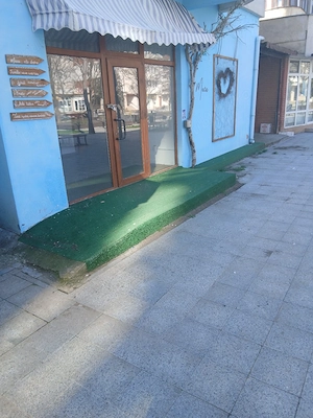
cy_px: 209
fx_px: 313
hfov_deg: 53.1
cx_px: 156
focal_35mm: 26
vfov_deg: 67.3
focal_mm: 3.98
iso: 25
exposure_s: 1/101
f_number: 1.8
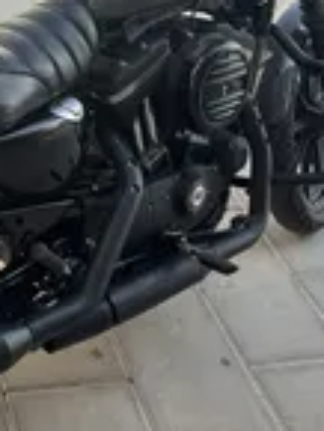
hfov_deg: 22.1
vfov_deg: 29.3
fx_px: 822
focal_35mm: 66
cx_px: 80
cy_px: 187
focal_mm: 6.76
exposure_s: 1/1637
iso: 80
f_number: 1.78
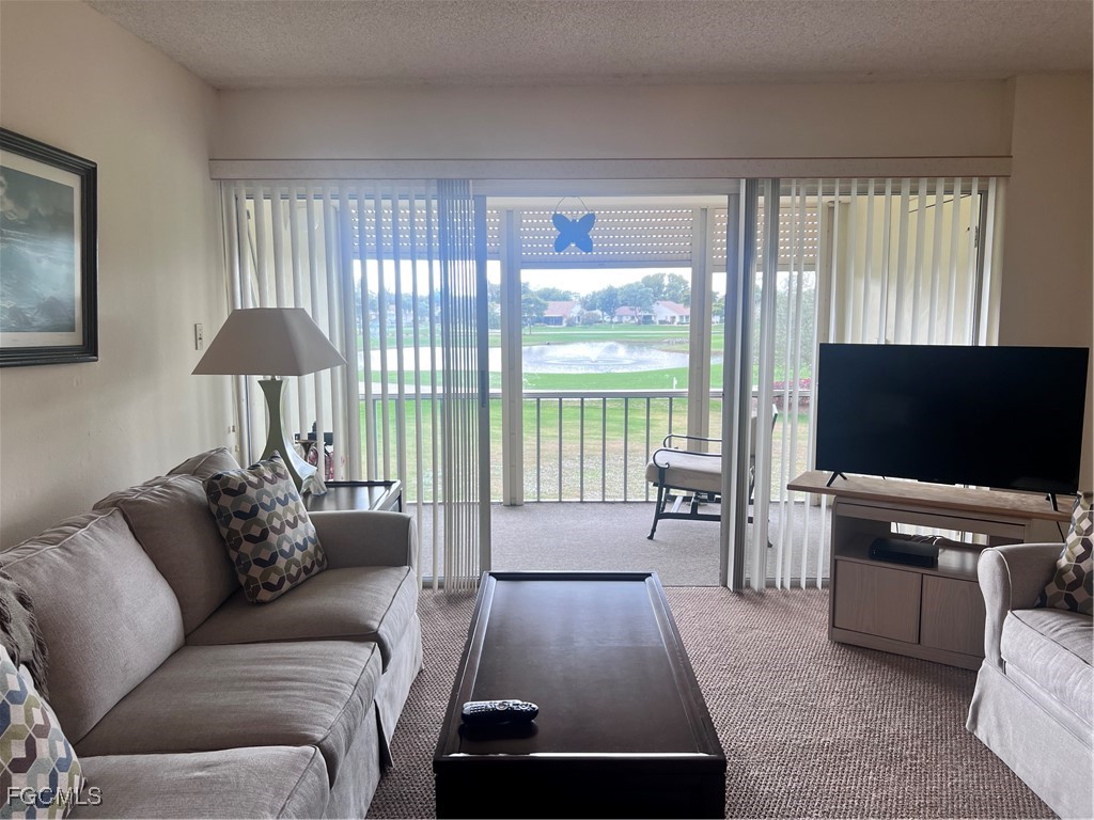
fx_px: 822
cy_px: 410
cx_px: 547
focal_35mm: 26
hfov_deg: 67.3
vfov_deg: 53.1
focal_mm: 5.7
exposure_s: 1/120
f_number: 1.5
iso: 40
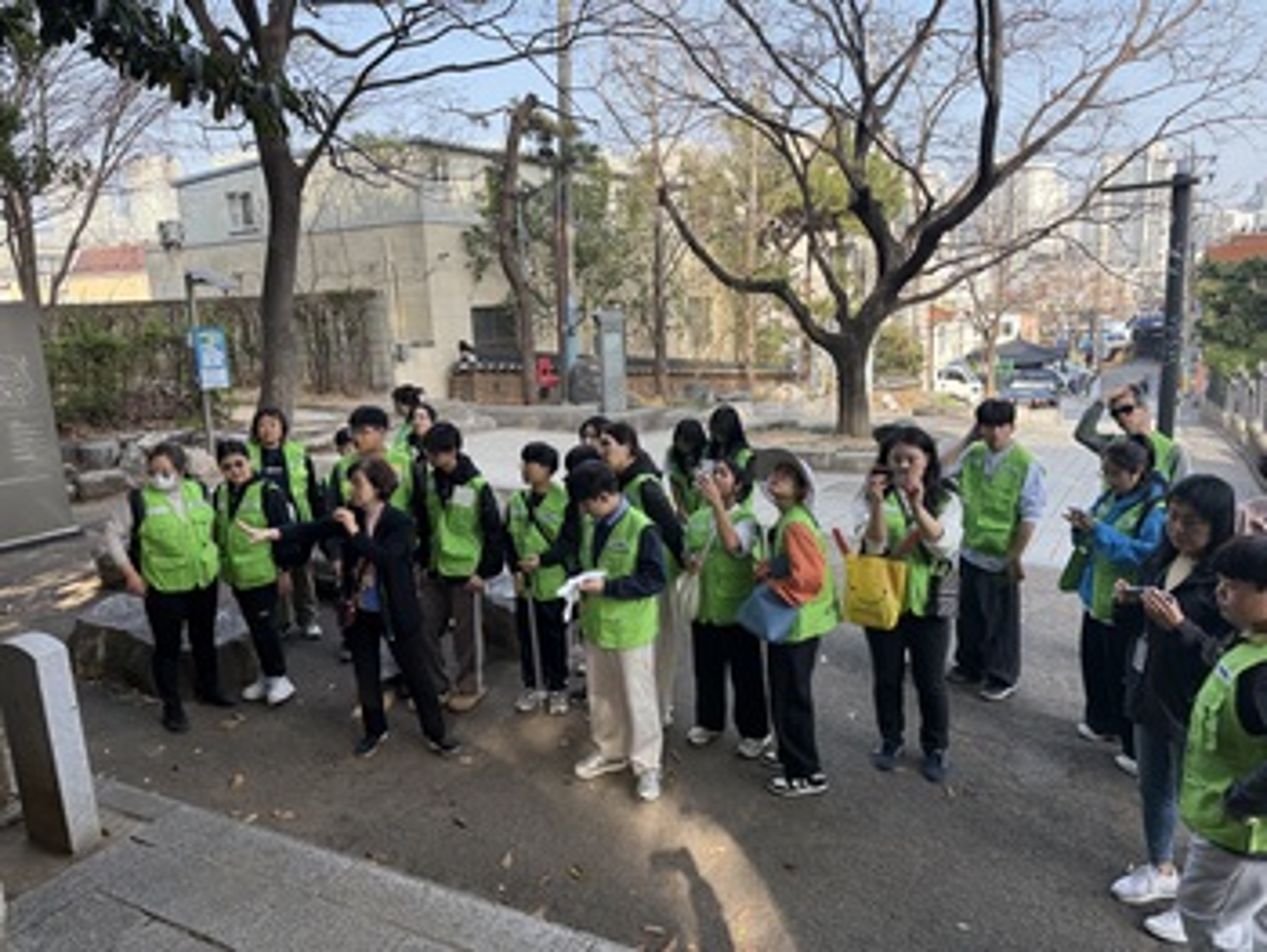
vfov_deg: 56.9
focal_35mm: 24
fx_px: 879
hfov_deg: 71.6
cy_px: 476
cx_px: 634
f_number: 1.78
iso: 100
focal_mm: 6.76
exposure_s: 1/805
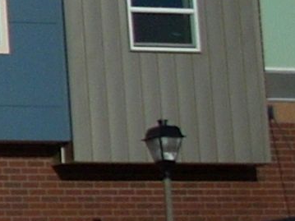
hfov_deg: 6.9
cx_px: -542
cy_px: -86
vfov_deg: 5.6
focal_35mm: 264
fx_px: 2249
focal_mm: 6.2
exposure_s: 1/738
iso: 64
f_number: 5.6
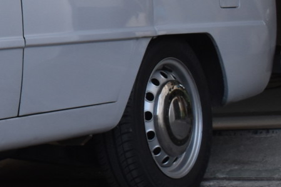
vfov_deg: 6.4
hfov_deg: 9.1
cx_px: -301
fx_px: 1656
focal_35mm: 212
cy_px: -3
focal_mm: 31
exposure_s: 1/200
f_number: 7.1
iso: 400
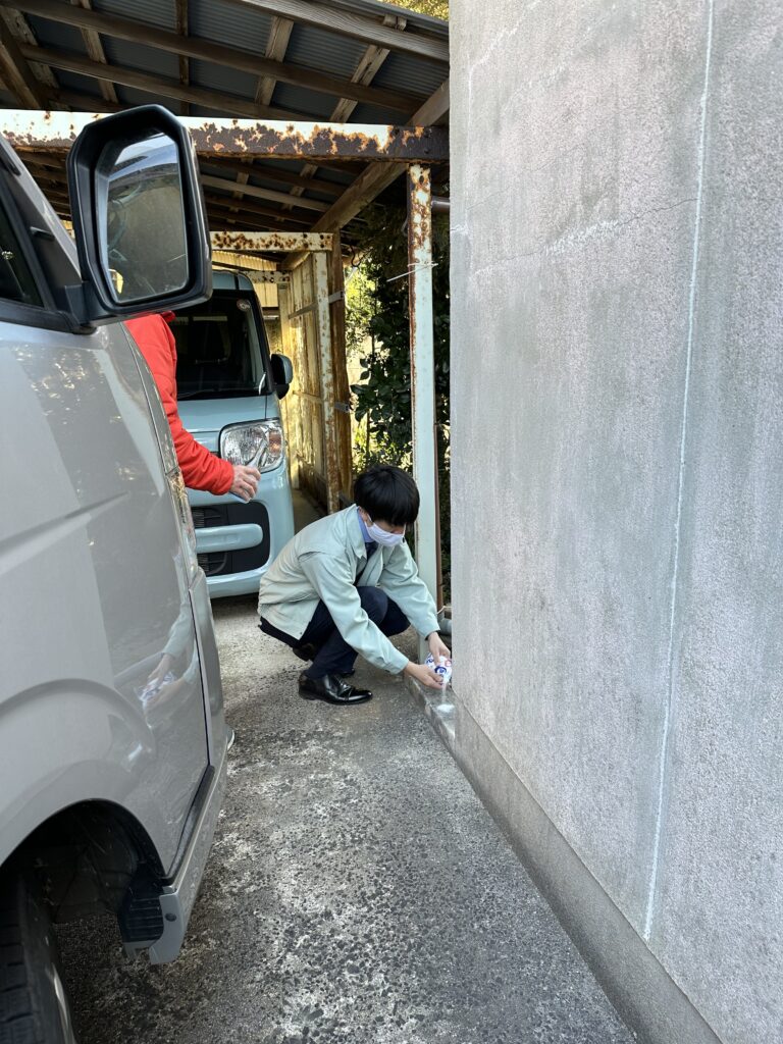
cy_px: 522
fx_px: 724
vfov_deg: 71.6
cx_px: 392
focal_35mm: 24
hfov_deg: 56.8
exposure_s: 1/241
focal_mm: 6.86
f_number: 1.78
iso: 64
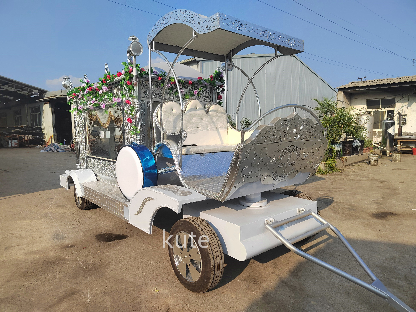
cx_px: 208
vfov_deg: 58.9
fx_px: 276
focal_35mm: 23
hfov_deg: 73.9
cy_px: 156
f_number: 1.9
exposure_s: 1/2000
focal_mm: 5.52
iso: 297
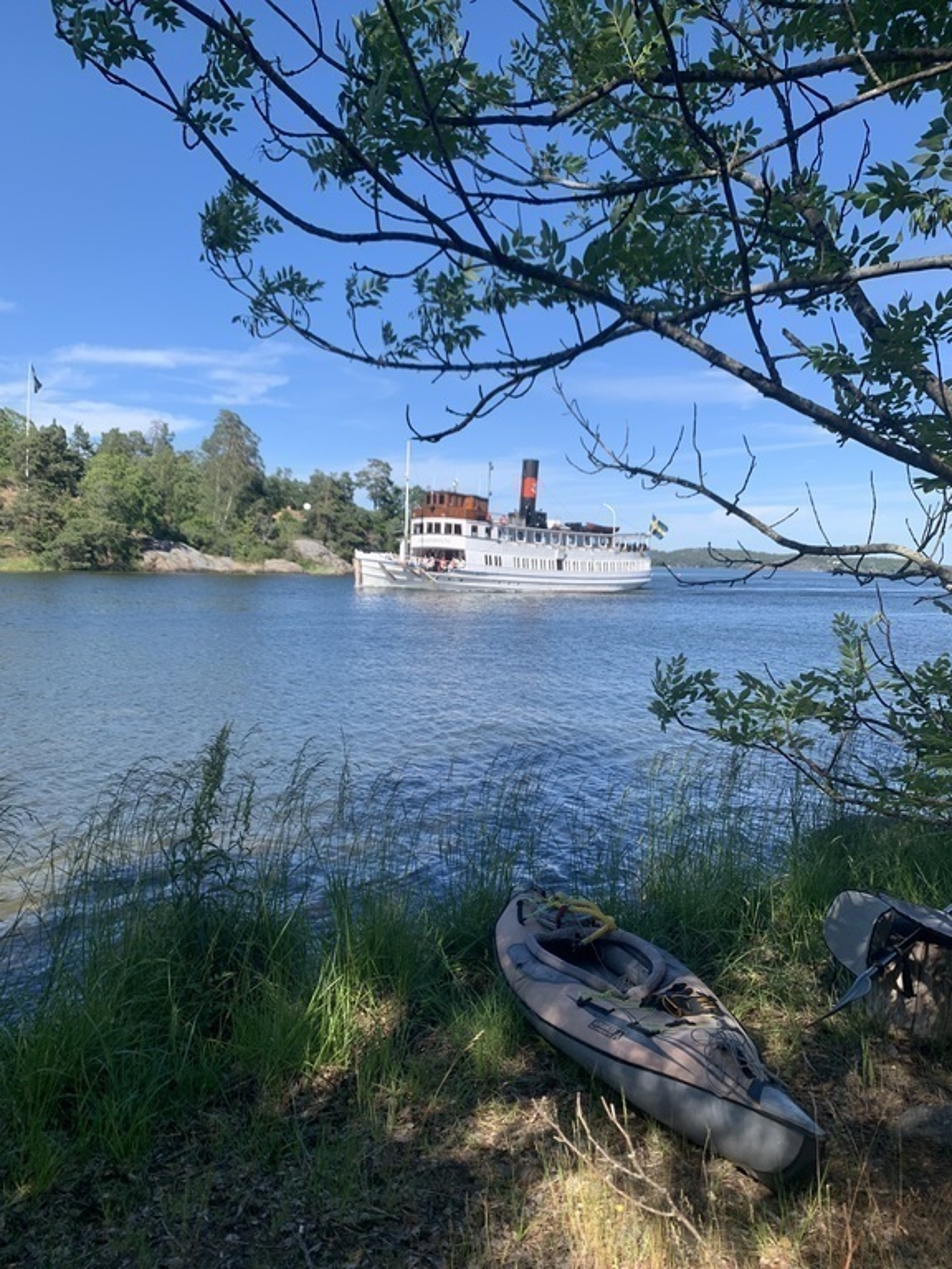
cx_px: 476
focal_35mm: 26
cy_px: 634
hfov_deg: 53.1
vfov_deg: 67.3
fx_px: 953
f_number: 1.8
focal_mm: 4.25
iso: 25
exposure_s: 1/1560
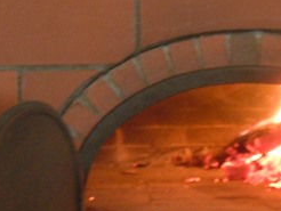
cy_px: 138
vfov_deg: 6.0
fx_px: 2031
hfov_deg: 7.9
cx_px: 252
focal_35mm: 250
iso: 400
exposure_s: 1/6
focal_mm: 13.9
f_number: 4.3
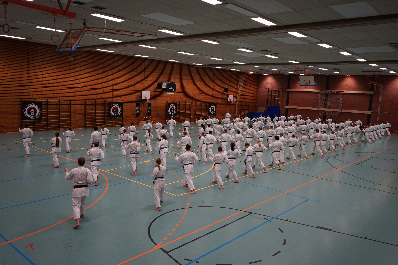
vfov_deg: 45.0
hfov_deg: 63.7
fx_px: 321
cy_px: 132
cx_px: 199
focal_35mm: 29
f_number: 4.5
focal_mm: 29
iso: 640
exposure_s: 1/80
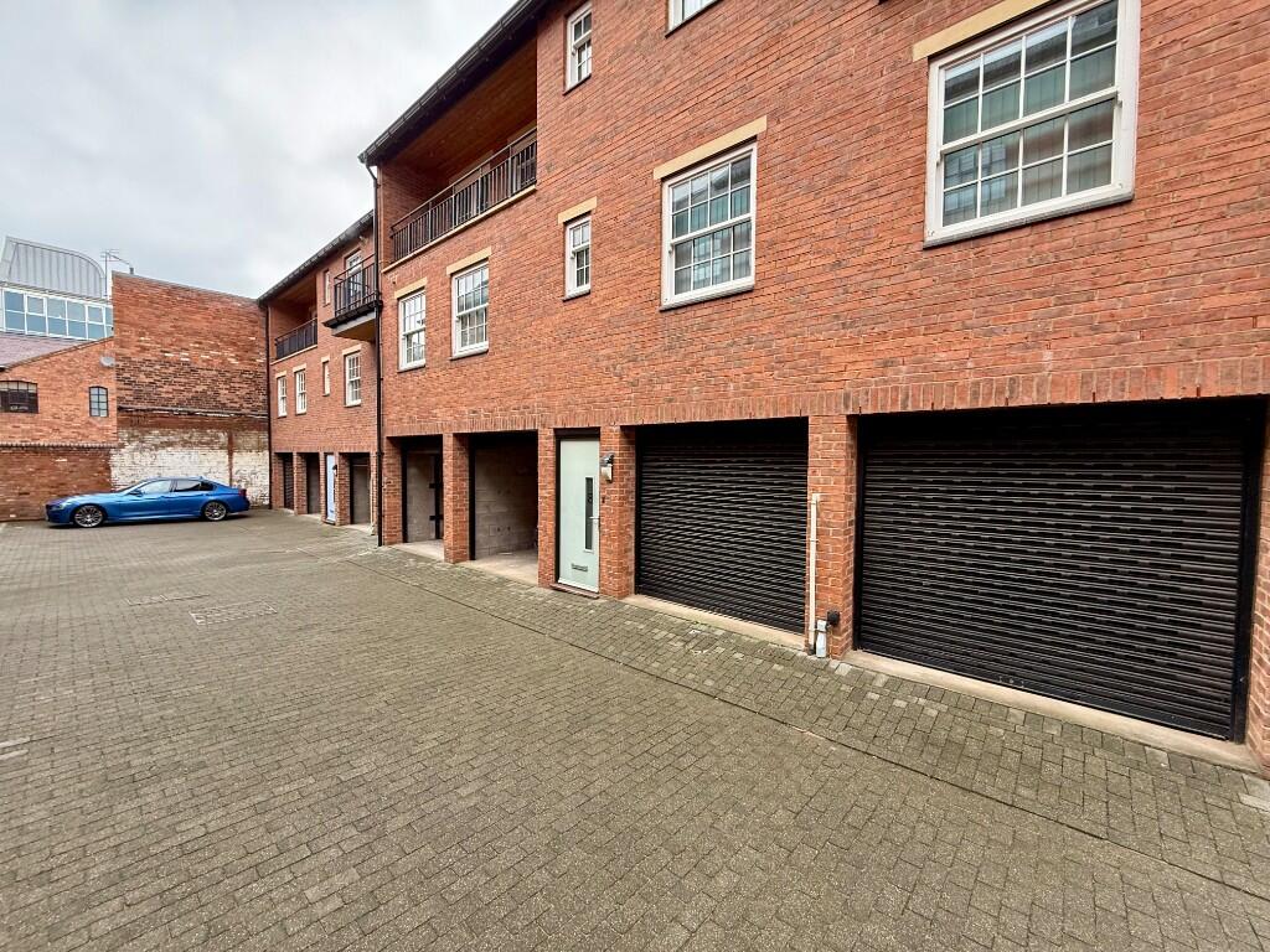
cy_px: 476
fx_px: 514
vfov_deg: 85.7
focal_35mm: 14
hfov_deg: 102.1
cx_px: 635
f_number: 2.2
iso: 125
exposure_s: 1/99
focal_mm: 2.22
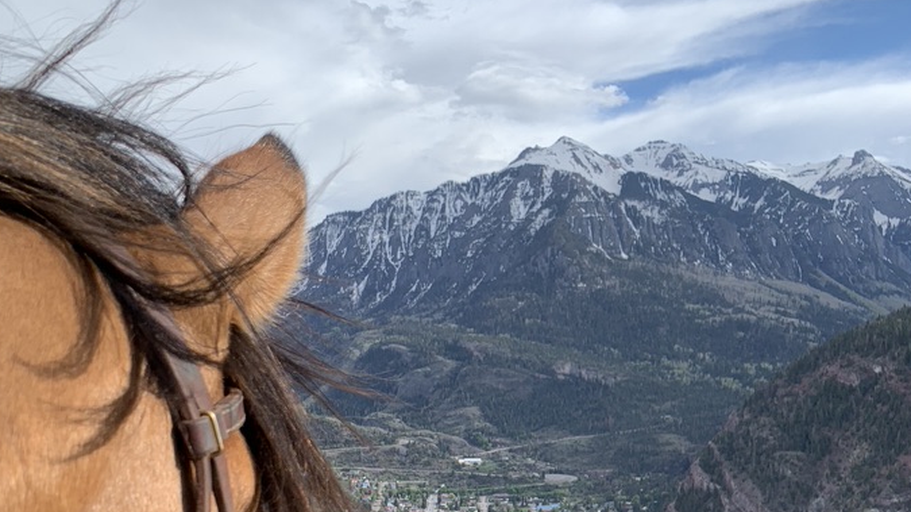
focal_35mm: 43
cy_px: 504
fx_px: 1038
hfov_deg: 47.4
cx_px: 455
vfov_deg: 26.3
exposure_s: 1/1387
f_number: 1.8
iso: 25
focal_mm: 4.25
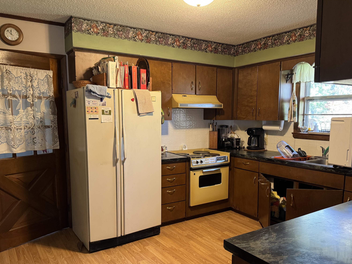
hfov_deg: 63.4
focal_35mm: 28
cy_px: 152
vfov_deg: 49.6
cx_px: 184
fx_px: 285
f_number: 1.78
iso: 400
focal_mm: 6.76
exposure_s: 1/60
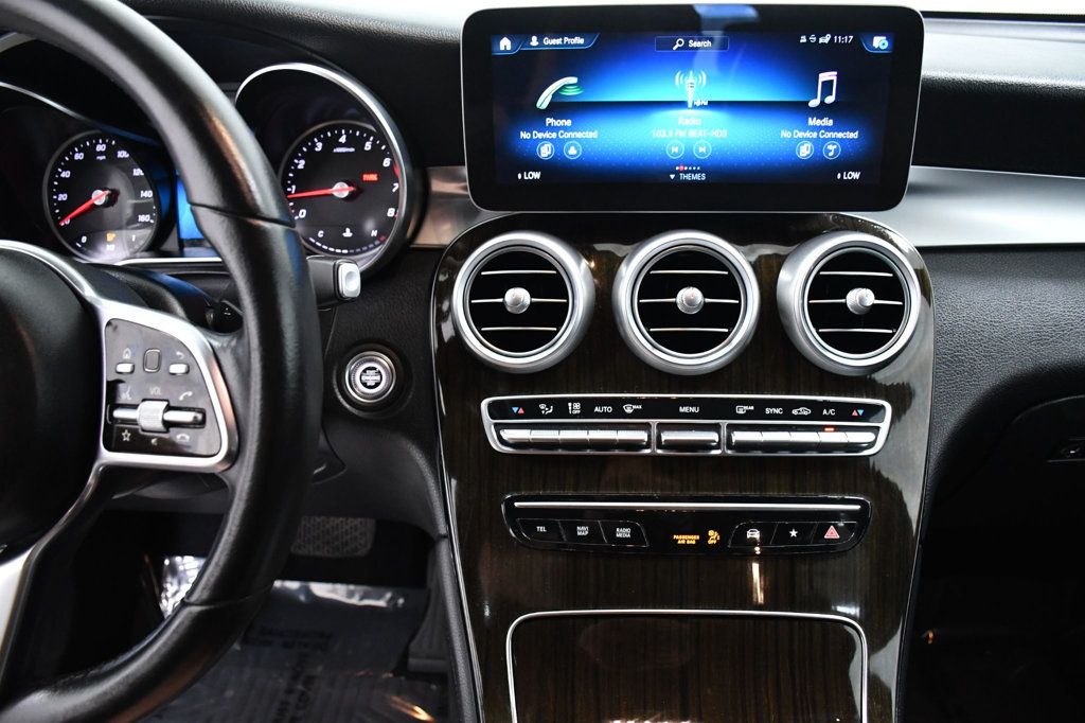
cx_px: 542
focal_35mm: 27
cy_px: 362
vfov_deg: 47.9
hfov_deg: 67.4
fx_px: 813
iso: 2500
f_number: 4.5
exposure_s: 1/125
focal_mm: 18
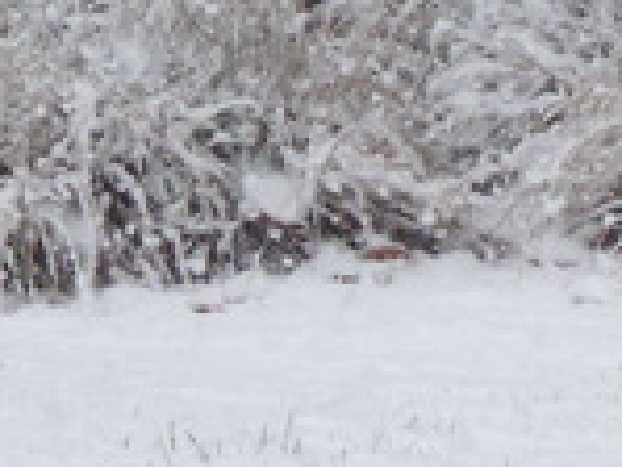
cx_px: 292
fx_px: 22964
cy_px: -27
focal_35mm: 1277
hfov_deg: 1.6
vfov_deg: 1.2
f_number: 6
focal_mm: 66.8
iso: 1000
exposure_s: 1/400
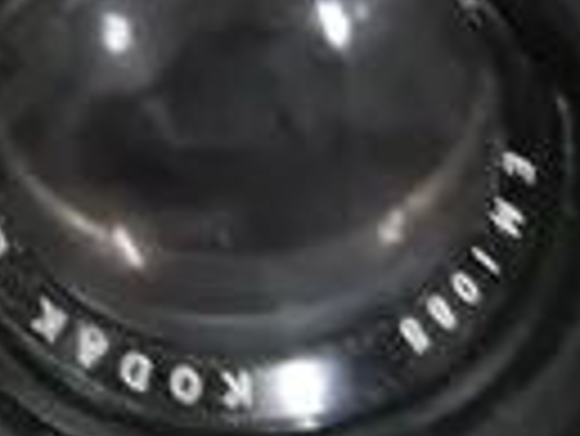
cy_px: -254
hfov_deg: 6.2
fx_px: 5333
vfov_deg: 4.6
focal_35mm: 318
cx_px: 342
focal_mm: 20
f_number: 4.5
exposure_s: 1/60
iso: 640
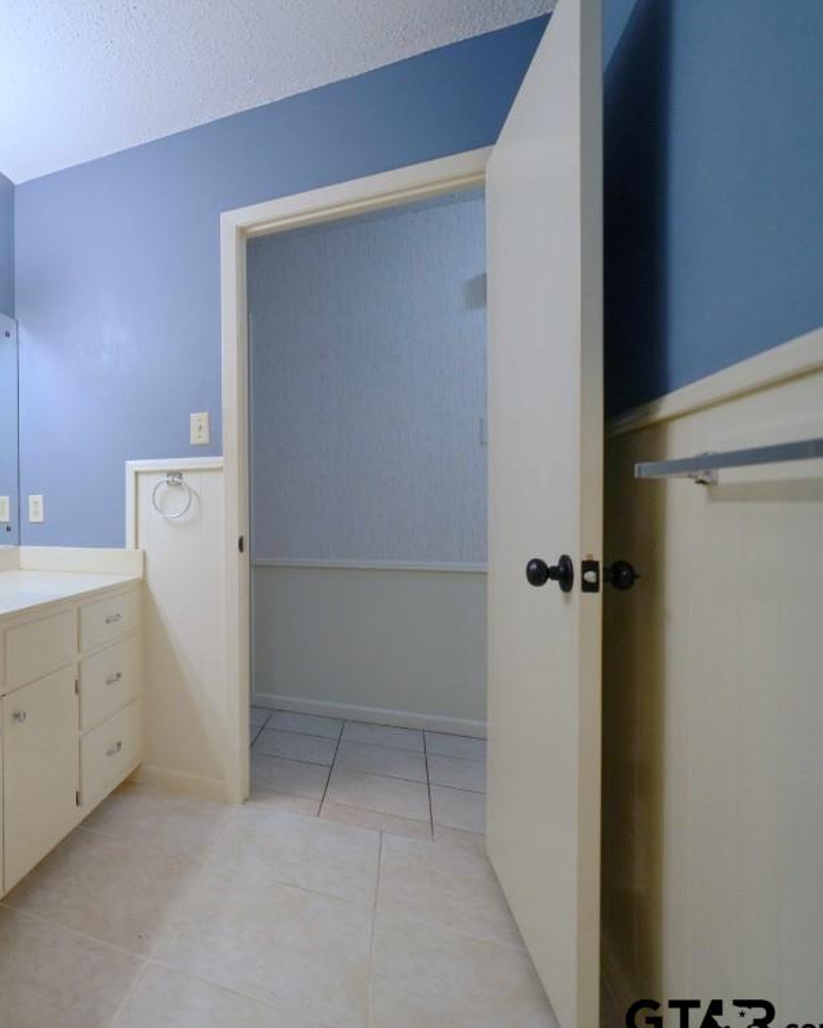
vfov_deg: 80.4
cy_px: 518
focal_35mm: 20
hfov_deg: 57.0
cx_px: 59
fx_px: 609
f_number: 4
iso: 1600
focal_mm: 14
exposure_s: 1/160
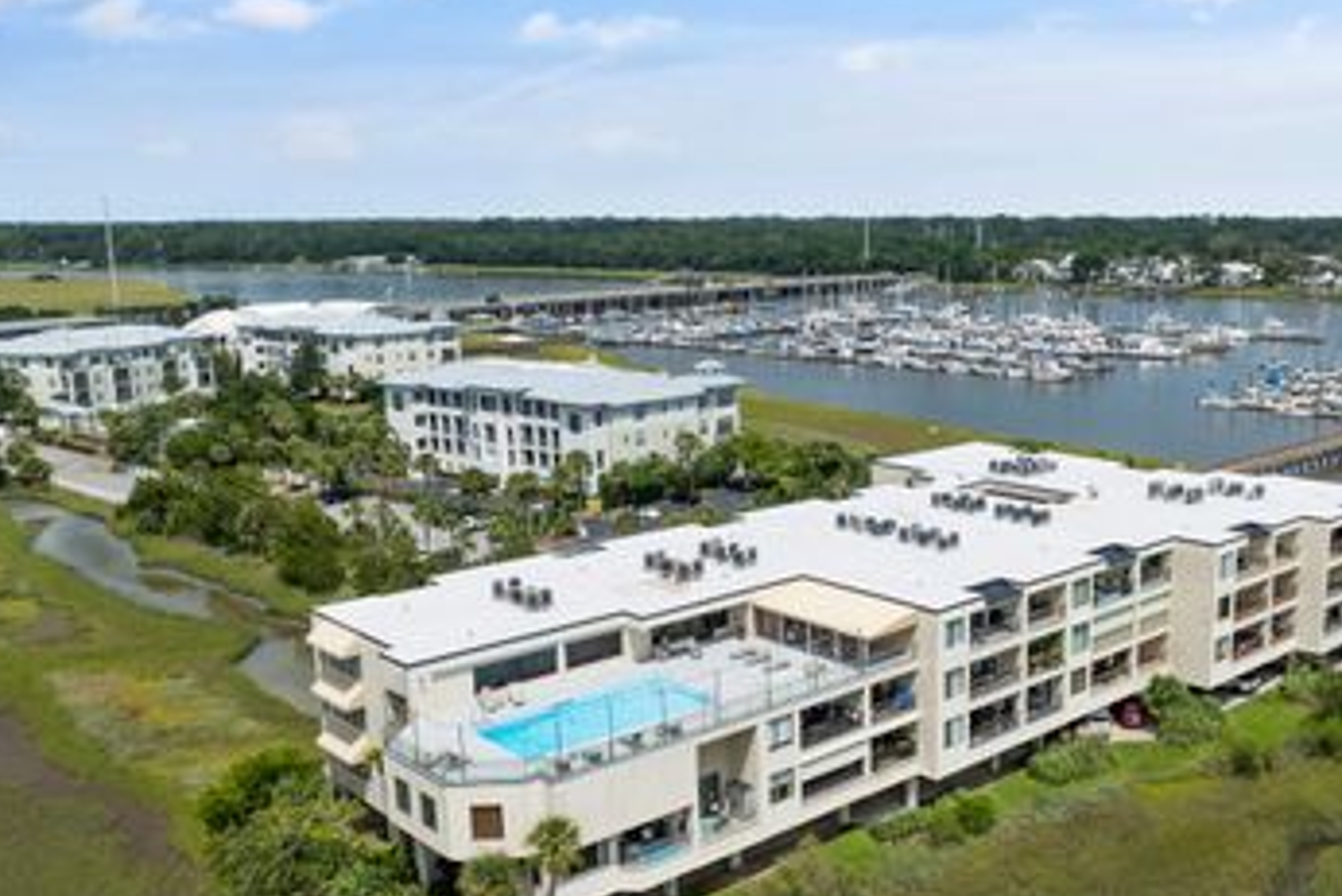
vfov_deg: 36.8
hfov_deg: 52.2
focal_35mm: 36
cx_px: 888
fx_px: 1342
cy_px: 516
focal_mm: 12.29
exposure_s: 1/500
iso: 100
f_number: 2.8
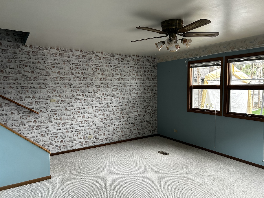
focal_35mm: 26
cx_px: 132
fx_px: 198
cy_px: 99
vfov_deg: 53.1
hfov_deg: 67.3
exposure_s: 1/107
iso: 125
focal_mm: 5.7
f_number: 1.5
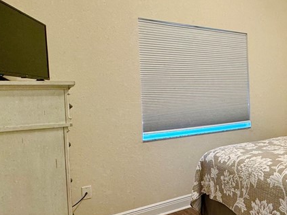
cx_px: 288
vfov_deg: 41.7
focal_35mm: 34
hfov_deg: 45.5
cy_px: 103
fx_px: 282
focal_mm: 2.22
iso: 200
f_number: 2.2
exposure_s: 1/60
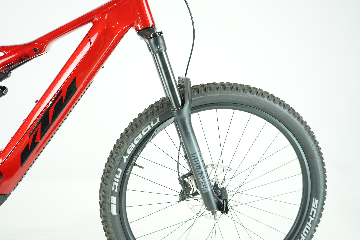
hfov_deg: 55.8
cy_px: 120
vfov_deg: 38.9
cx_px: 180
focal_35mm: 34
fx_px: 340
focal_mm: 34
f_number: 5
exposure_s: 1/200
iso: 3200
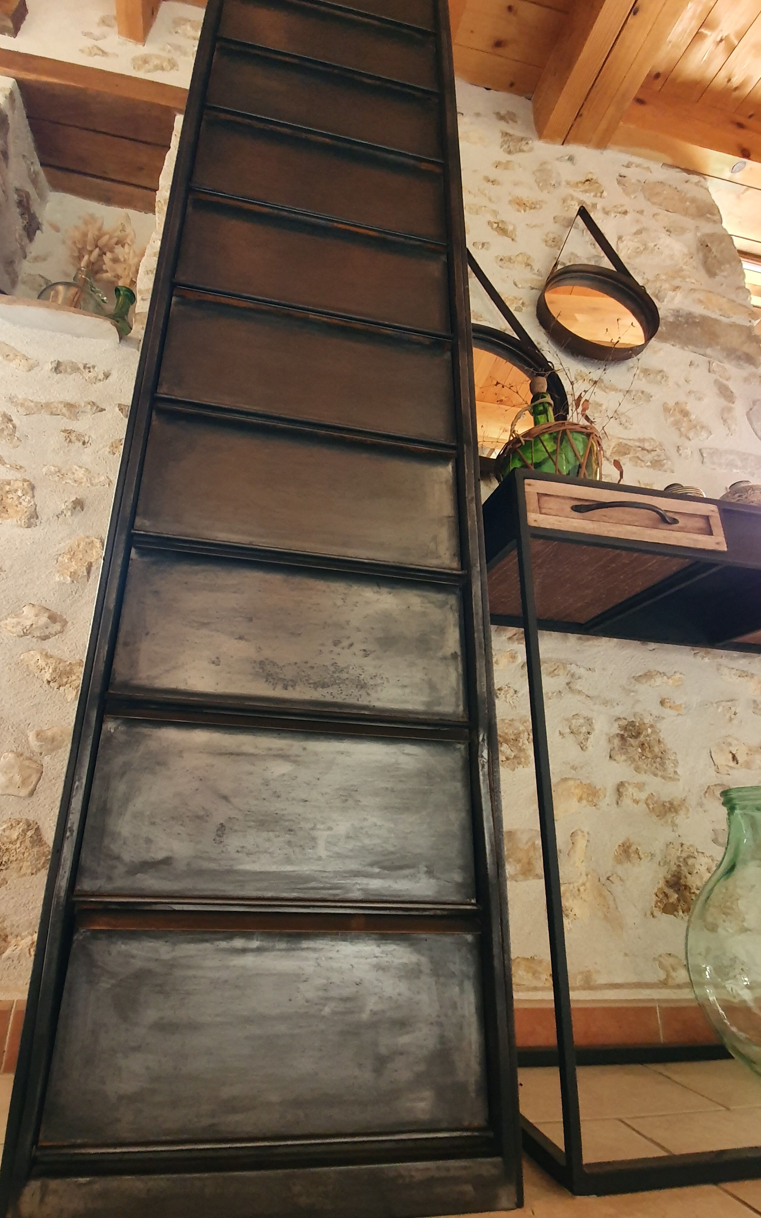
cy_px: 634
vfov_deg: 97.8
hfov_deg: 70.8
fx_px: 531
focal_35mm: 16
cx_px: 320
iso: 400
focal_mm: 1.8
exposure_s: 1/33
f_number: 2.2
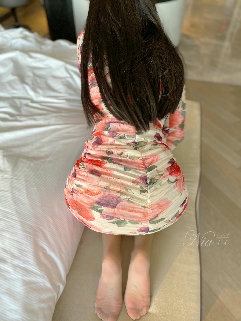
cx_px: 120
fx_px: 241
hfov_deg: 53.1
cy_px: 160
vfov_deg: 67.3
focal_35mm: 26
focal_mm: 4.25
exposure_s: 1/50
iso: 80
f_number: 1.8
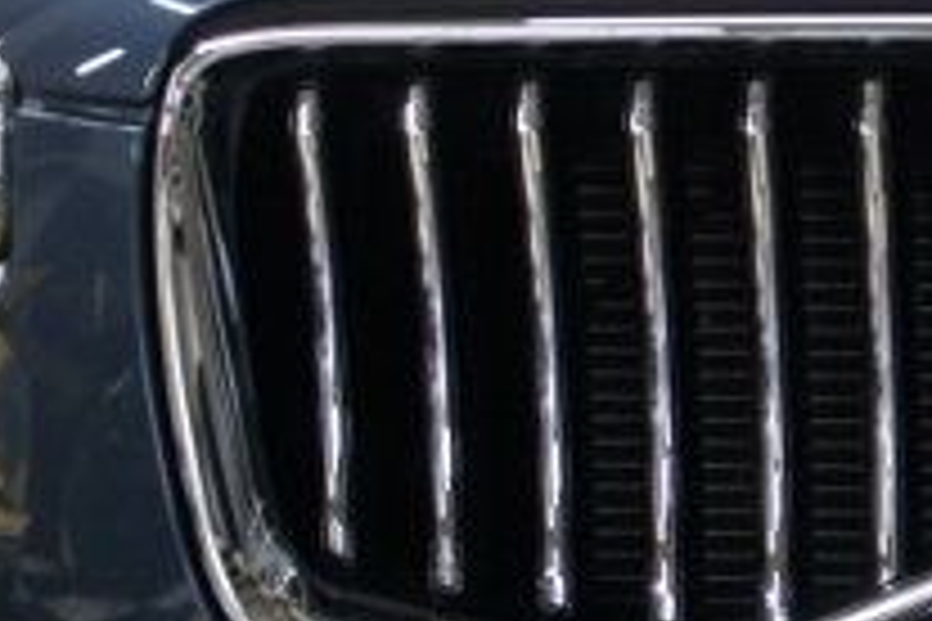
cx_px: 1414
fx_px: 4220
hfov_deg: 12.0
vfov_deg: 8.4
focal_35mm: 163
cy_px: 407
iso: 500
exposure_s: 1/40
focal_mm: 22
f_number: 4
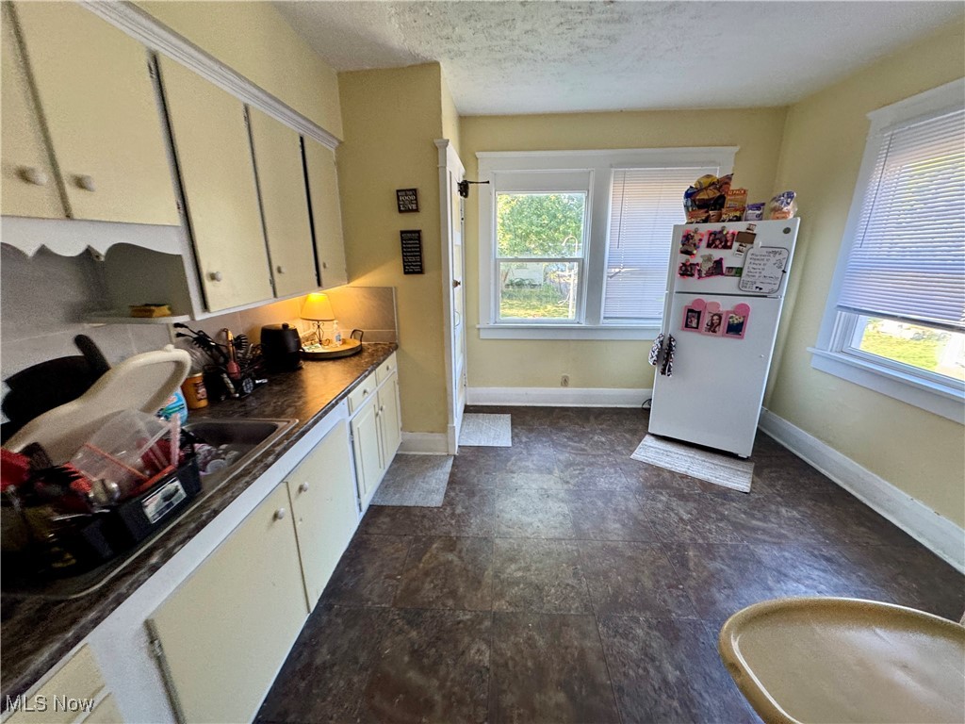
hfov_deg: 102.1
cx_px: 482
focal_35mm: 14
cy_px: 362
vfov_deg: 85.7
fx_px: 390
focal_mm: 2.22
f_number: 2.2
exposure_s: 1/120
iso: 200
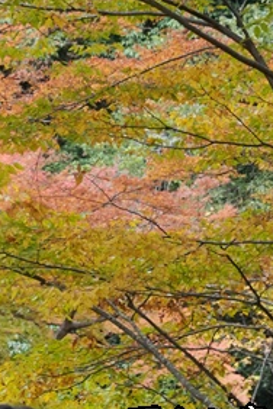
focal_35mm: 254
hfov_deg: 5.4
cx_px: -136
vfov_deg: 8.0
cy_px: -107
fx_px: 2889
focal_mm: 70
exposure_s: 1/500
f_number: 7.1
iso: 2500
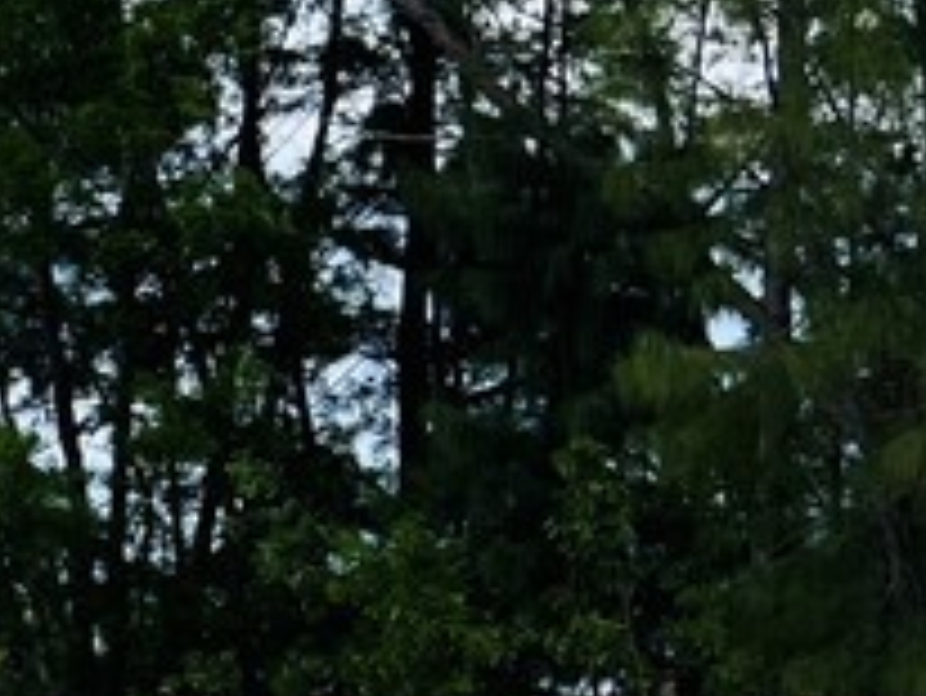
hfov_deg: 12.8
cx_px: -1061
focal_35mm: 129
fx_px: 3455
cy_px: 620
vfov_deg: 11.4
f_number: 1.5
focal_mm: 5.7
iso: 50
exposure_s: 1/3831
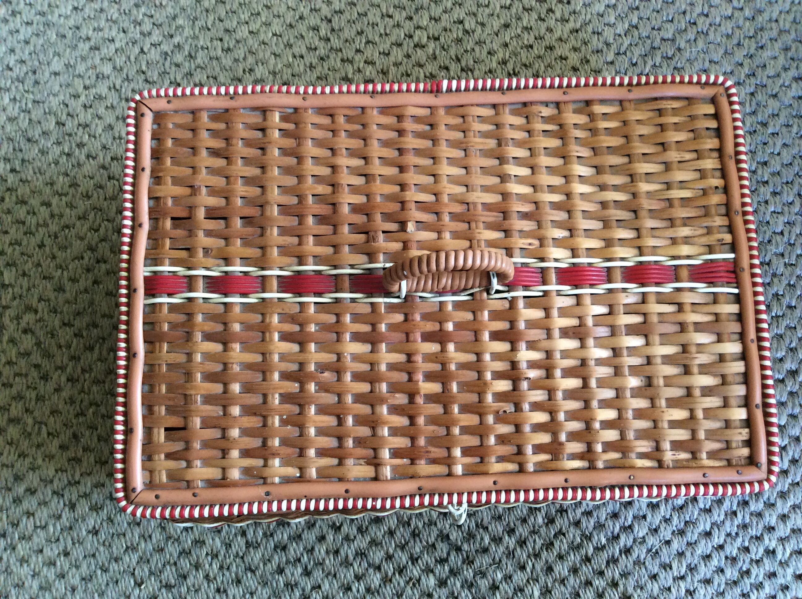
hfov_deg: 56.9
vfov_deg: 44.1
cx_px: 401
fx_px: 740
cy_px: 300
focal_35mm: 32
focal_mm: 3.3
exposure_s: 1/25
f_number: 2.4
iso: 160
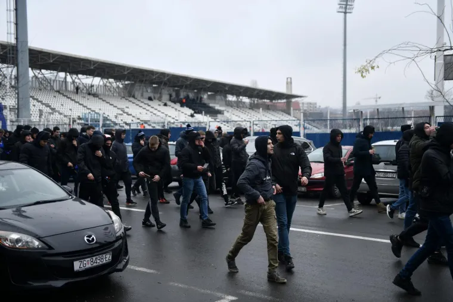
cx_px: 226
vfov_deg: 28.1
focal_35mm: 48
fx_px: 604
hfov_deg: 41.1
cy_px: 151
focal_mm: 48
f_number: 2.8
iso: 125
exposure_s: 1/400
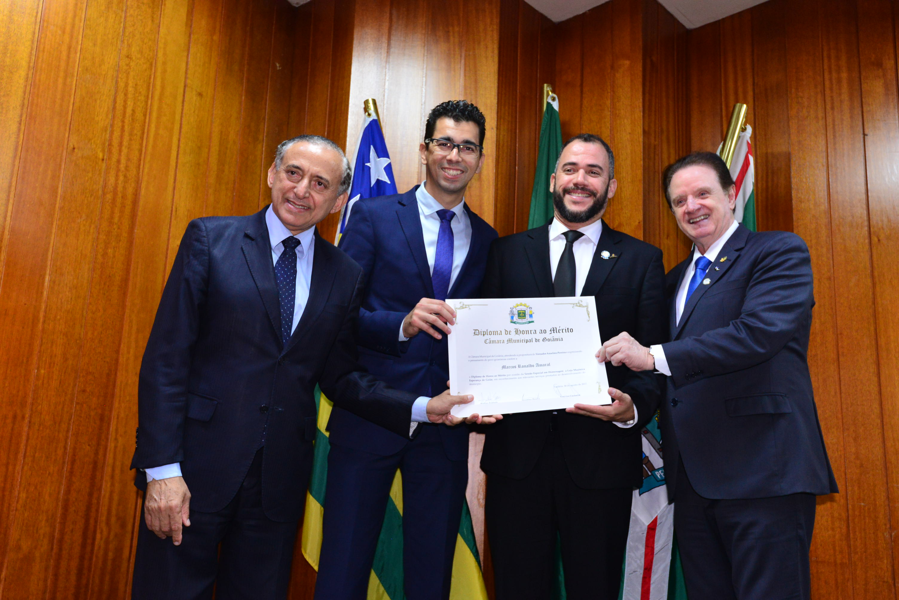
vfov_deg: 37.9
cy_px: 300
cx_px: 450
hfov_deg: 54.4
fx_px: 874
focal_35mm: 35
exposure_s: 1/60
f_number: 6.3
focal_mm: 35
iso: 2500
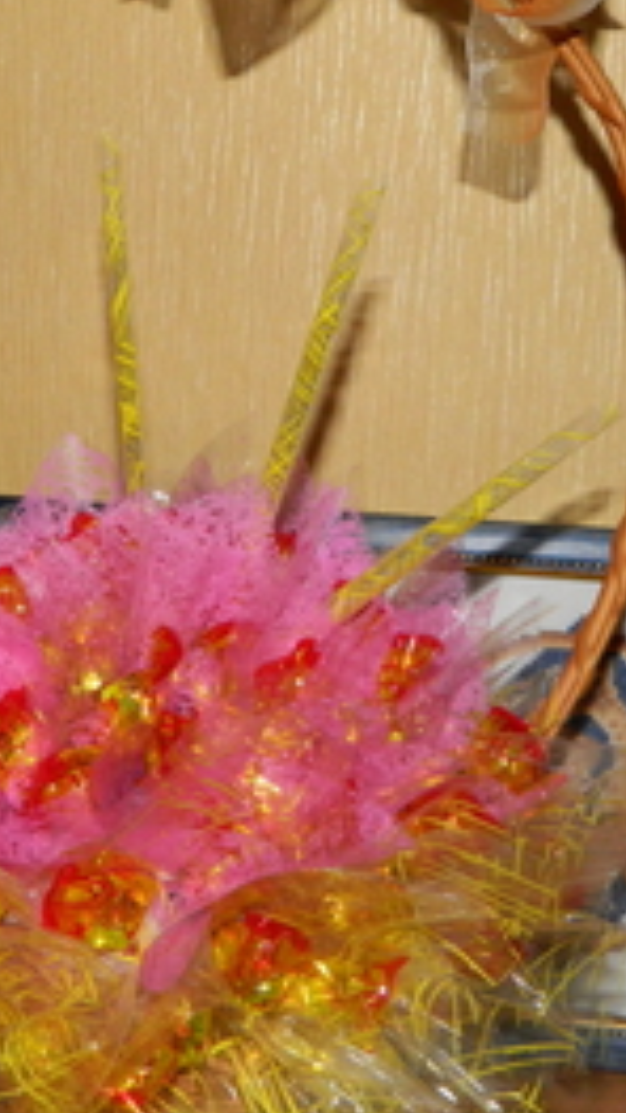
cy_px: 544
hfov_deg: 21.0
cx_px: 233
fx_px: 1681
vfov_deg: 36.6
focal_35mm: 57
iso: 200
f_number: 3.1
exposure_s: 1/30
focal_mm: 4.5
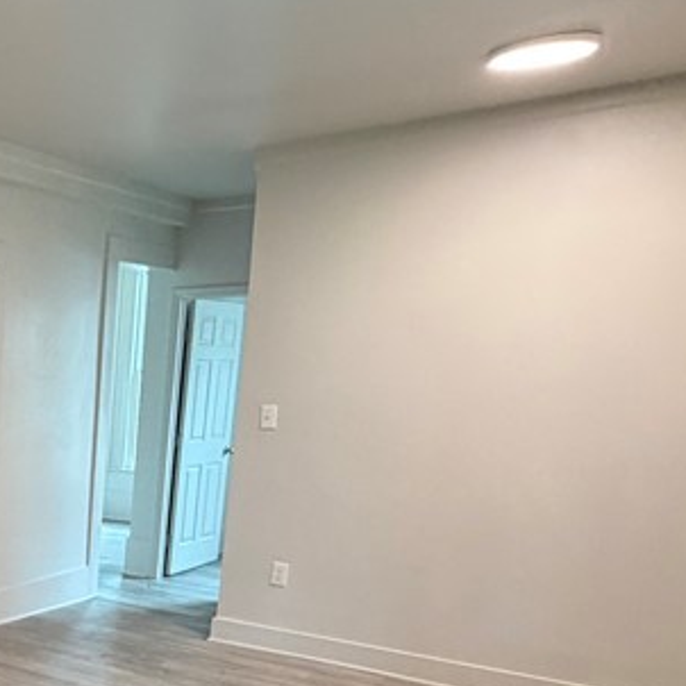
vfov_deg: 37.9
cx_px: -175
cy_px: 588
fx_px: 942
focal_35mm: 42
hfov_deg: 31.9
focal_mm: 2.22
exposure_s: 1/60
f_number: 2.2
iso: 400
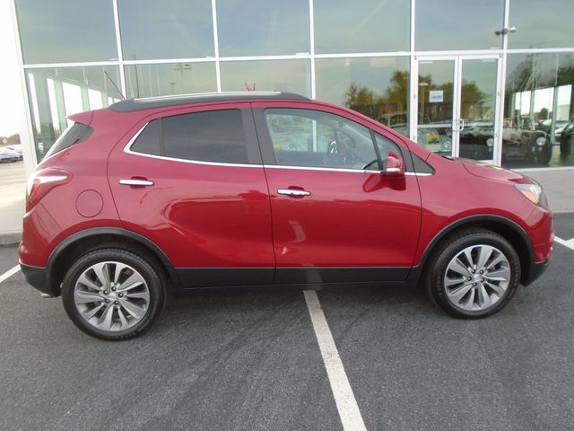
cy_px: 216
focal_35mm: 26
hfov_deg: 67.3
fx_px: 431
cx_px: 287
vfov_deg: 53.1
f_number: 3.2
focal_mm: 4.6
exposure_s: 1/160
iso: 100
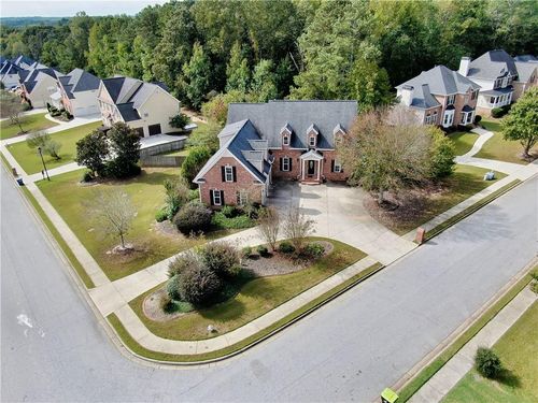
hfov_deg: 71.6
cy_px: 202
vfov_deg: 56.8
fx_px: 373
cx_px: 269
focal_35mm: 24
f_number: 2.8
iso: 100
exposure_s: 1/640
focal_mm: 4.39
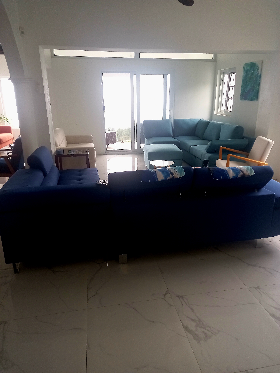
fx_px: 270
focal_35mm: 25
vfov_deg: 69.4
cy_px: 186
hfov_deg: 54.9
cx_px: 140
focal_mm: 4.6
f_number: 2
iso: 80
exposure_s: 1/50
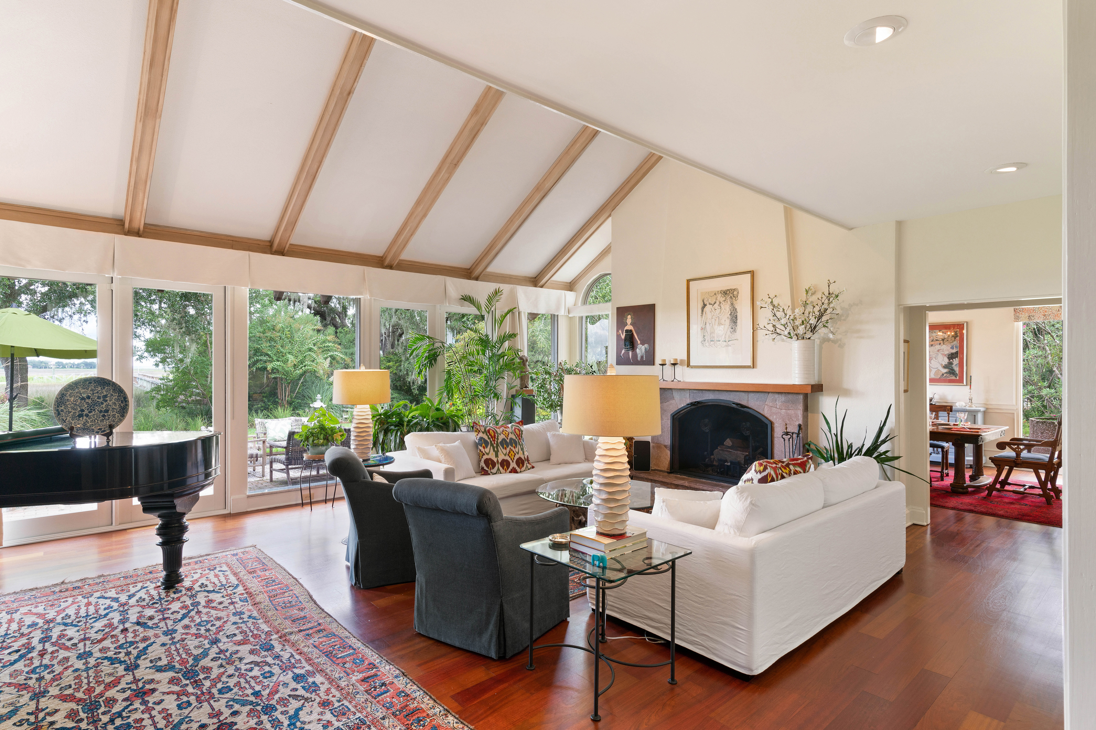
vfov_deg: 67.4
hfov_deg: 90.0
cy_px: 365
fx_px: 548
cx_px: 548
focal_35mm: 18
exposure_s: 1/1.25
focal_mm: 18
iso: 200
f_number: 9
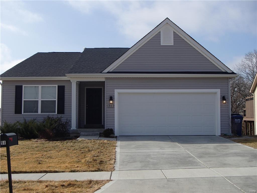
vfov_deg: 31.5
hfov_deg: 41.2
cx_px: 128
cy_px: 96
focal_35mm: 46
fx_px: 342
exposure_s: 1/100
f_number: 14
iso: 100
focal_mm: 8.25
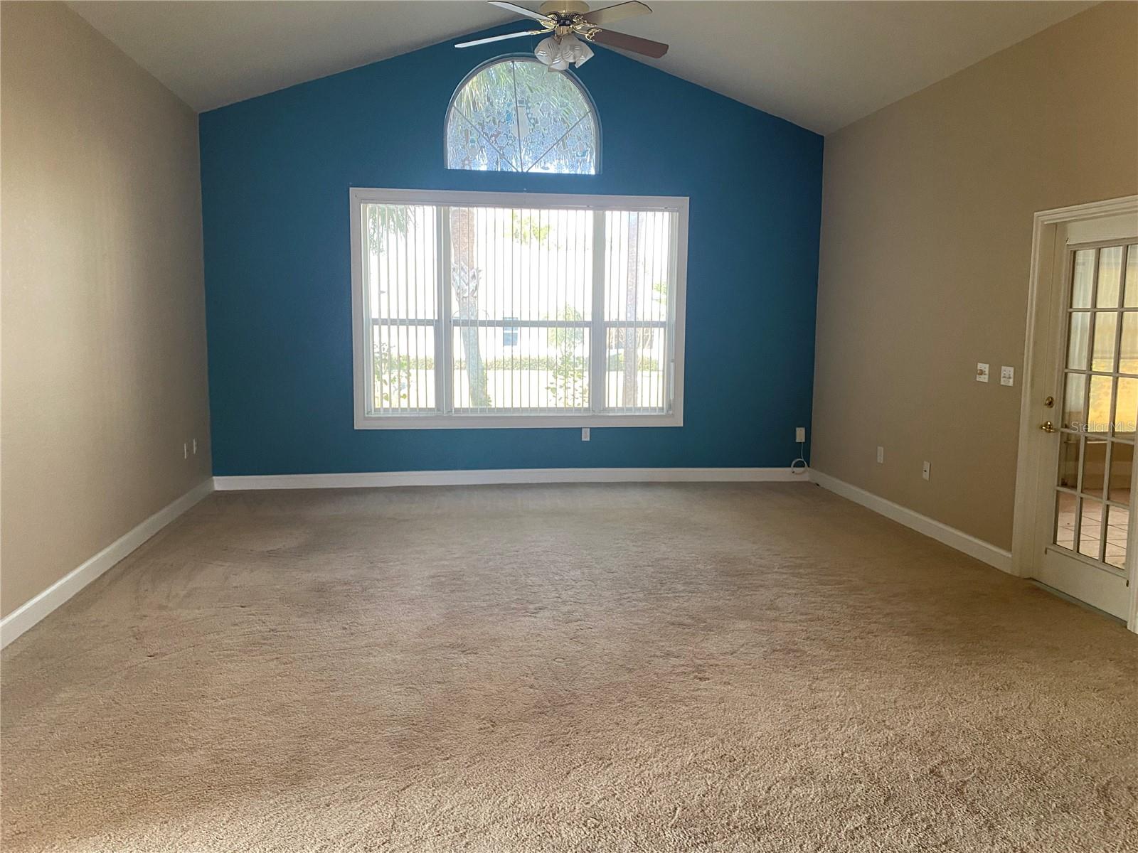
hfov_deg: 67.3
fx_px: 855
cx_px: 569
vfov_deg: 53.1
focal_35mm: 26
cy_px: 426
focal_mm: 4.25
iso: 125
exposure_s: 1/82
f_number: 1.8
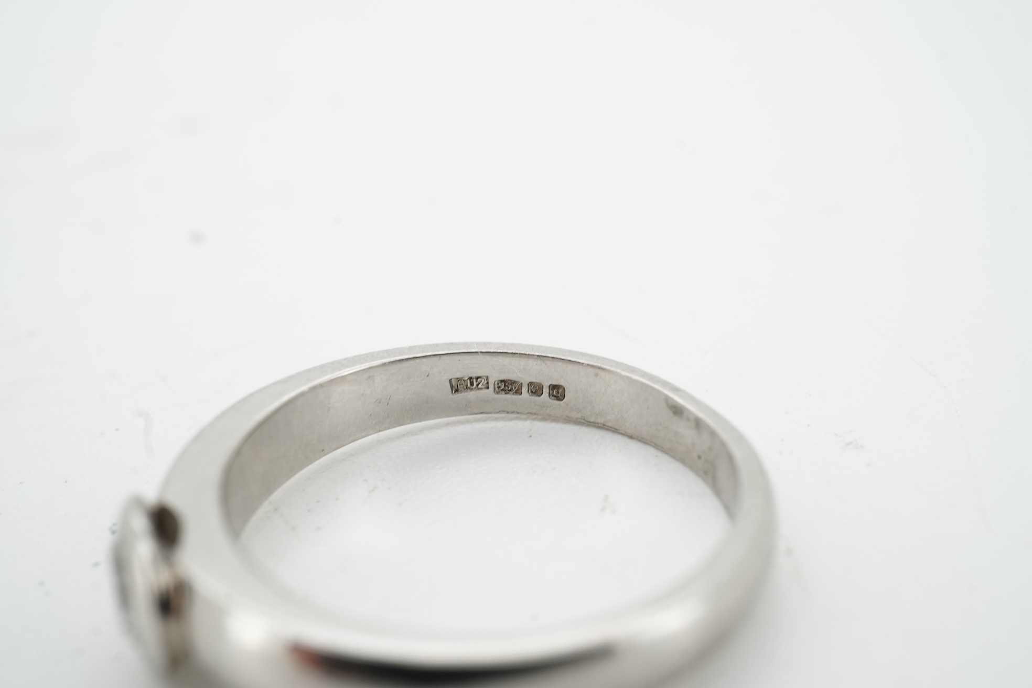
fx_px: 1290
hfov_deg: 43.6
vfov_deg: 29.9
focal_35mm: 45
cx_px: 516
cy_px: 344
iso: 250
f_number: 22
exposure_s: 1/125
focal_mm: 30
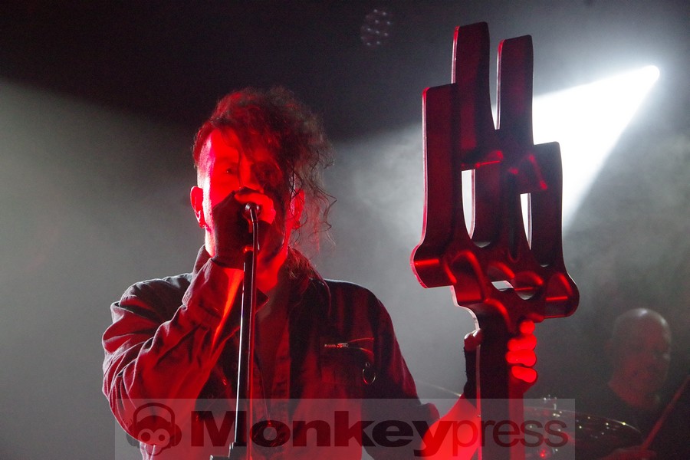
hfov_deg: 22.6
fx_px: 1725
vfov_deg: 15.2
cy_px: 230
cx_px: 345
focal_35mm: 90
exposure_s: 1/250
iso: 6400
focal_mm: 60
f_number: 7.1
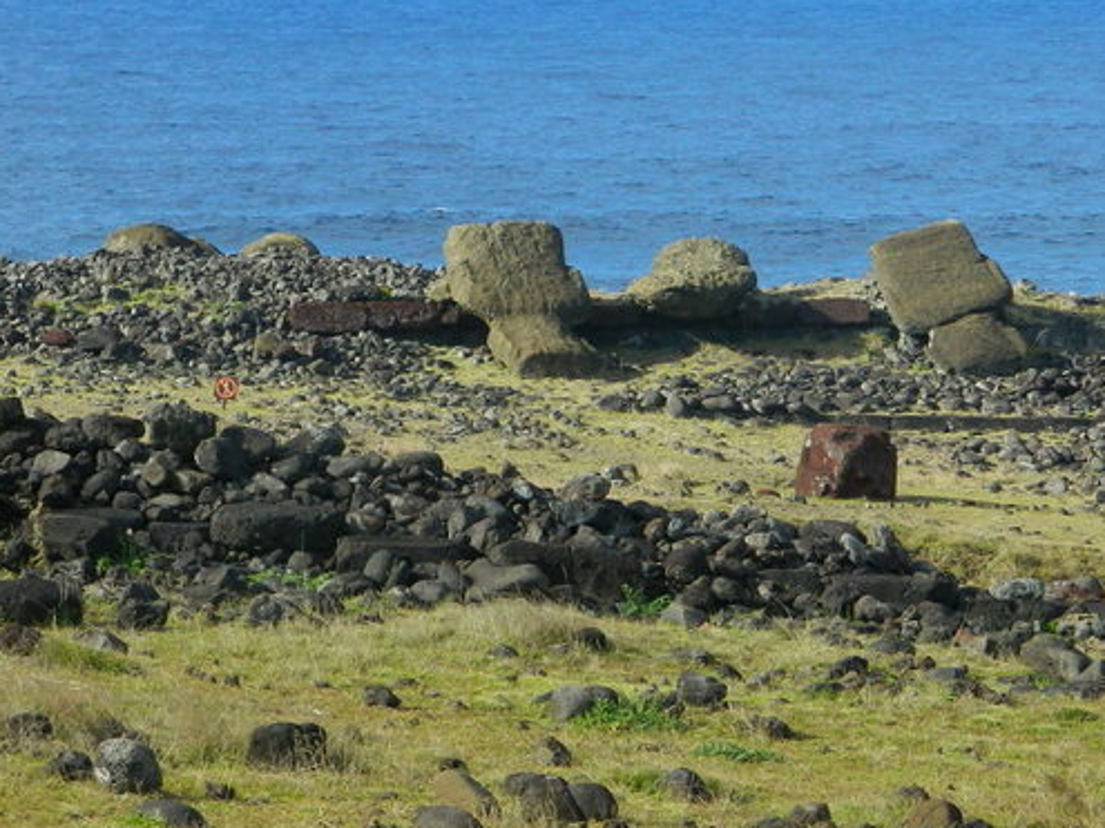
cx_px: 759
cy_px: 243
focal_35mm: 213
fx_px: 6798
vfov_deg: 7.0
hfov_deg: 9.3
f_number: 4.5
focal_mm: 18.6
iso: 110
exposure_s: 1/500
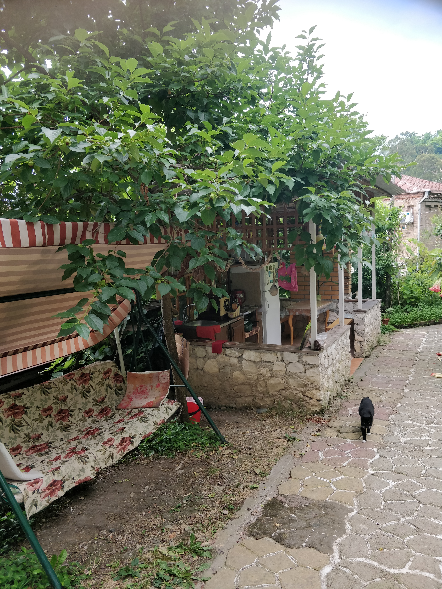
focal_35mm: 24
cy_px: 294
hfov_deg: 56.8
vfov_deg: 71.6
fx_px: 409
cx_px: 221
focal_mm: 4.1
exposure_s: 1/483
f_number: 1.7
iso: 320
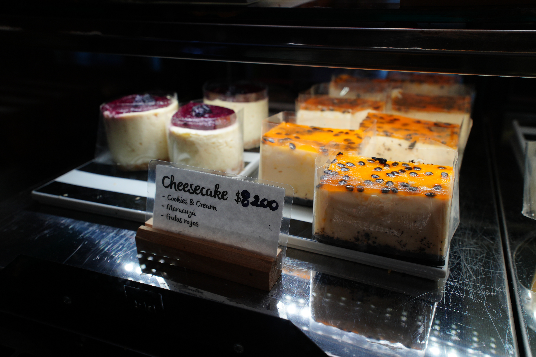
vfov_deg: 43.6
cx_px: 268
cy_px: 178
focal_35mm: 30
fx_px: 447
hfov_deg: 61.9
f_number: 4
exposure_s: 1/60
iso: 160
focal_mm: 20
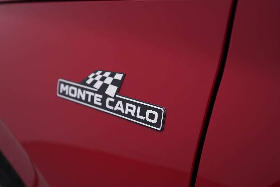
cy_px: 94
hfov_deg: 53.1
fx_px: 280
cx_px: 140
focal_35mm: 36
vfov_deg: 36.9
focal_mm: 24
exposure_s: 1/80
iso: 125
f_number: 4
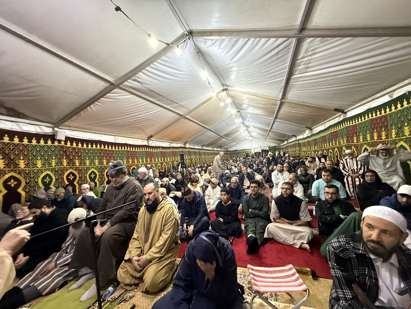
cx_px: 206
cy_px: 154
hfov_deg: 102.1
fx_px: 166
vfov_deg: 85.7
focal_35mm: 14
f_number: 2.2
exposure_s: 1/50
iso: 800
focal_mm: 2.22
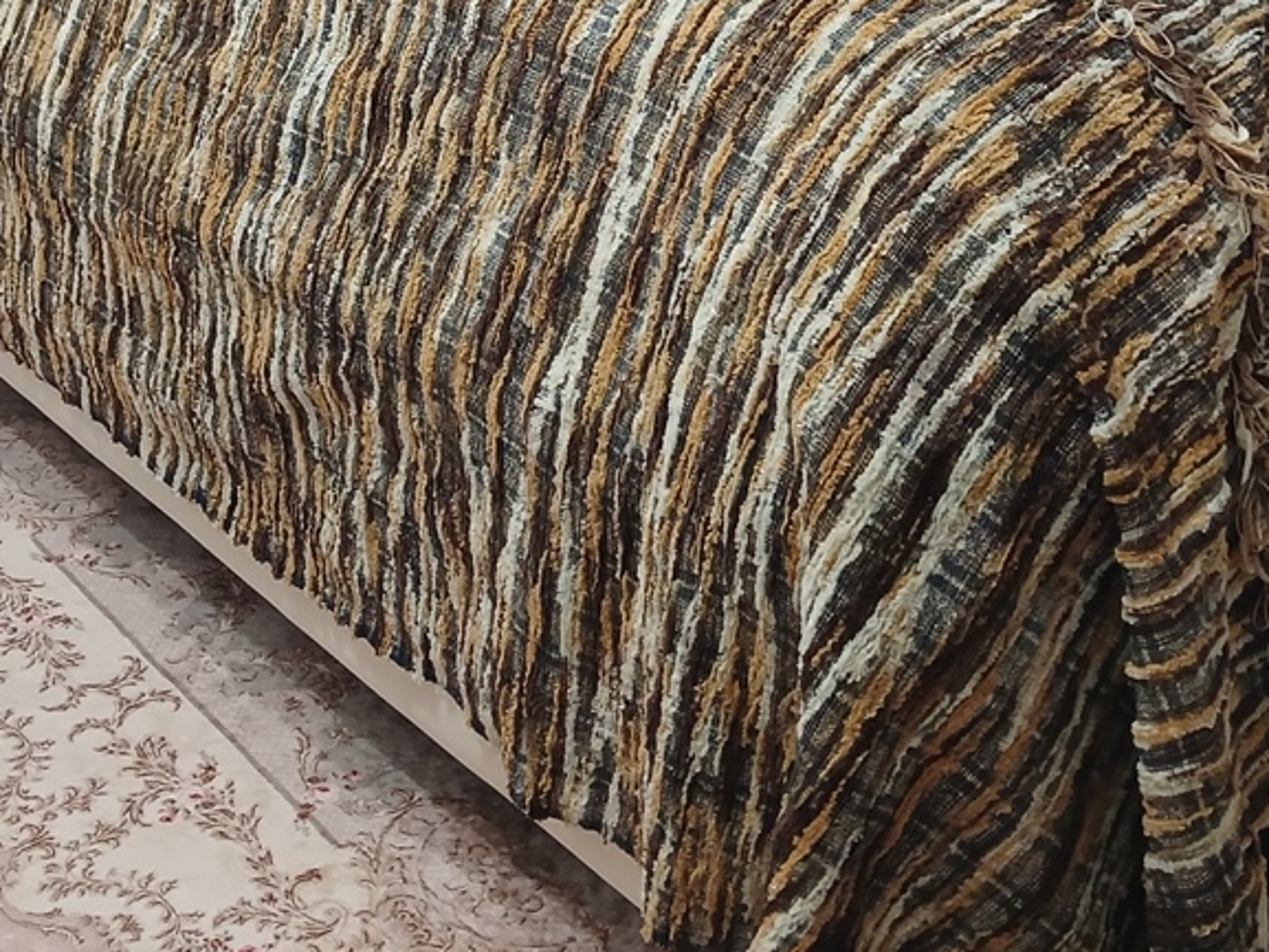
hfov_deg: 30.6
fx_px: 2310
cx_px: 462
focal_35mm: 63
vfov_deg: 22.0
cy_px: -108
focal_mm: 4
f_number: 1.8
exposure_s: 1/33.3
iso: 250
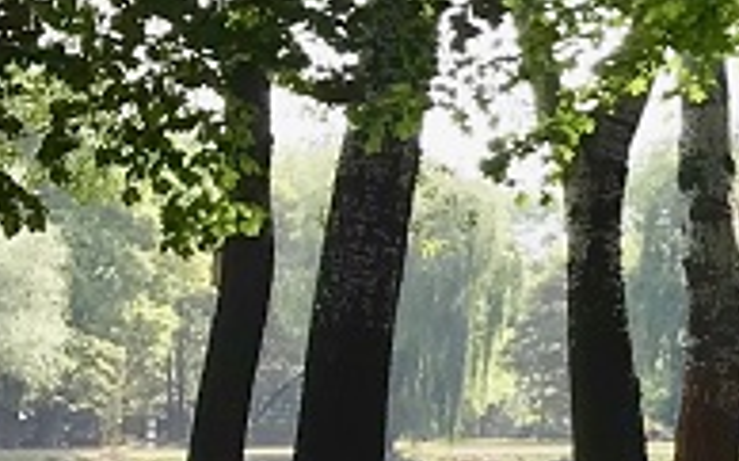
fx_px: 3724
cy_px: 118
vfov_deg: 7.1
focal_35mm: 185
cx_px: 2072
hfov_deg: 9.4
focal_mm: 3.99
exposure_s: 1/402
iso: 20
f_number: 1.8
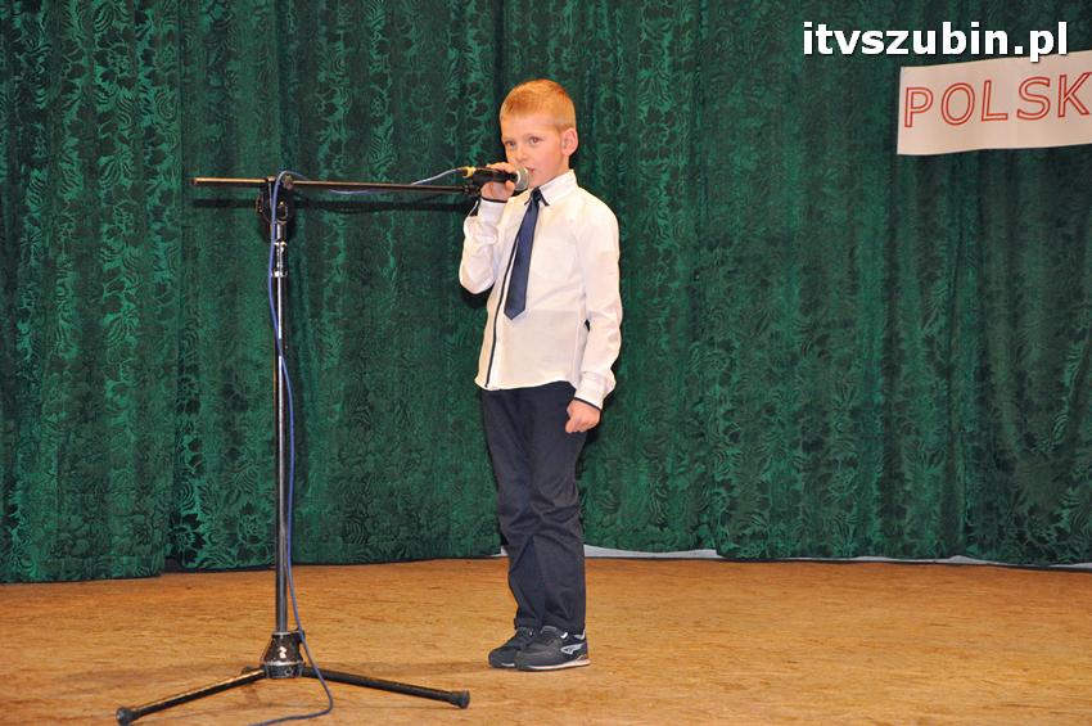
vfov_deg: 15.7
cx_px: 546
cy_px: 363
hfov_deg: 23.4
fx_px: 2636
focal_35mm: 87
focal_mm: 58
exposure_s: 1/60
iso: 2000
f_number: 5
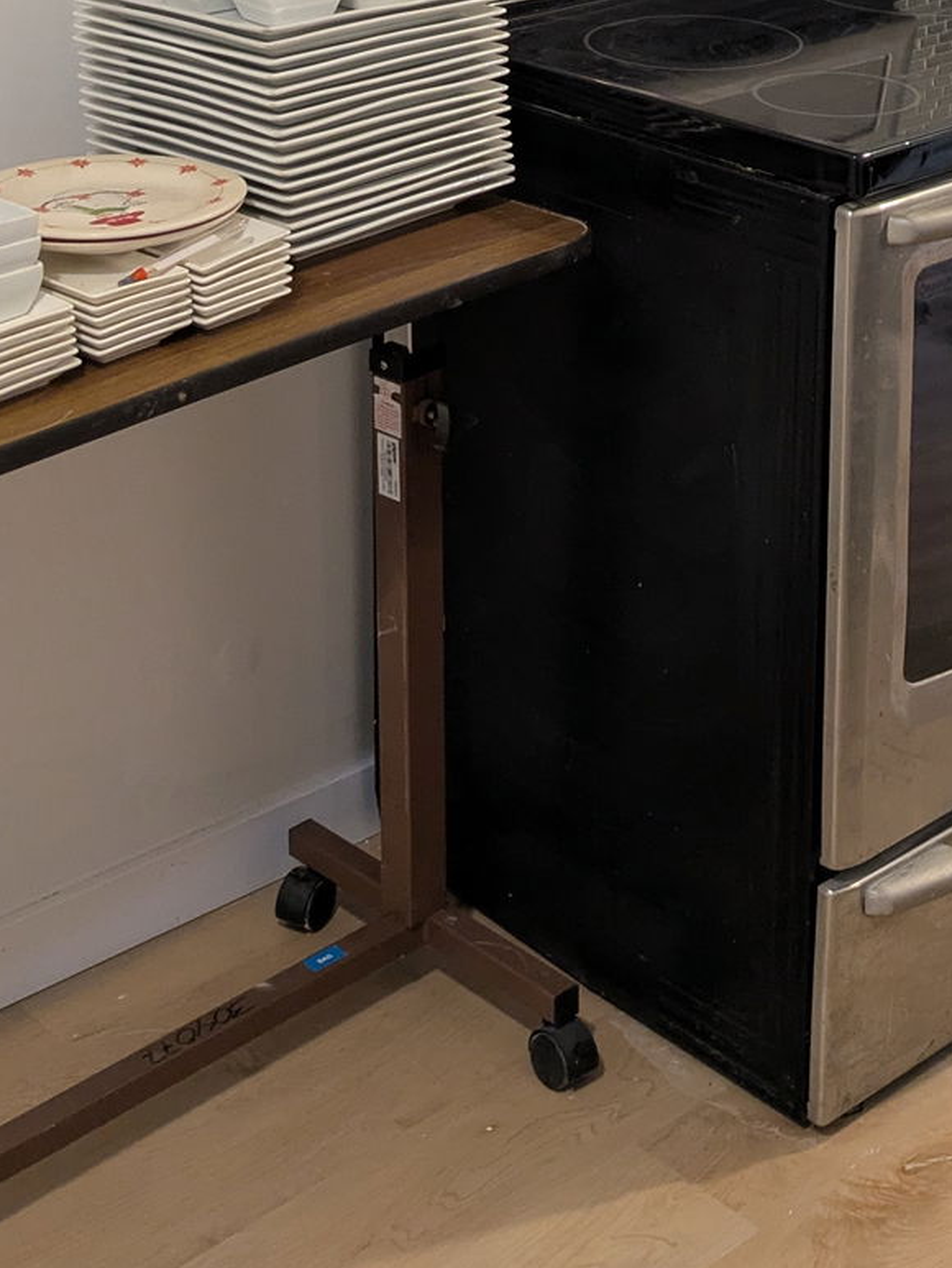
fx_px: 2527
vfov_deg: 26.6
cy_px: -2
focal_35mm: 69
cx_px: 670
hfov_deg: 21.2
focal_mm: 5.43
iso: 286
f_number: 1.89
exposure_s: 1/40
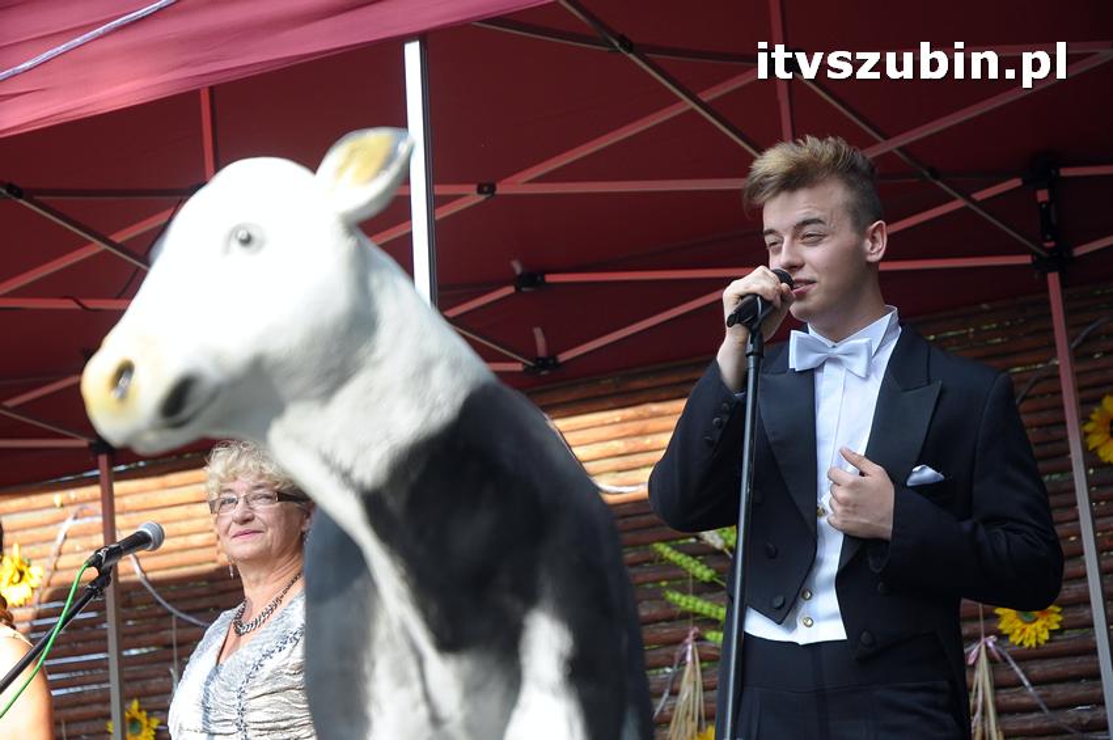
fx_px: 3243
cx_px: 556
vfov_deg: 13.0
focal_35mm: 105
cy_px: 370
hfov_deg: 19.5
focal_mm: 70
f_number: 5.6
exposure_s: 1/500
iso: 640
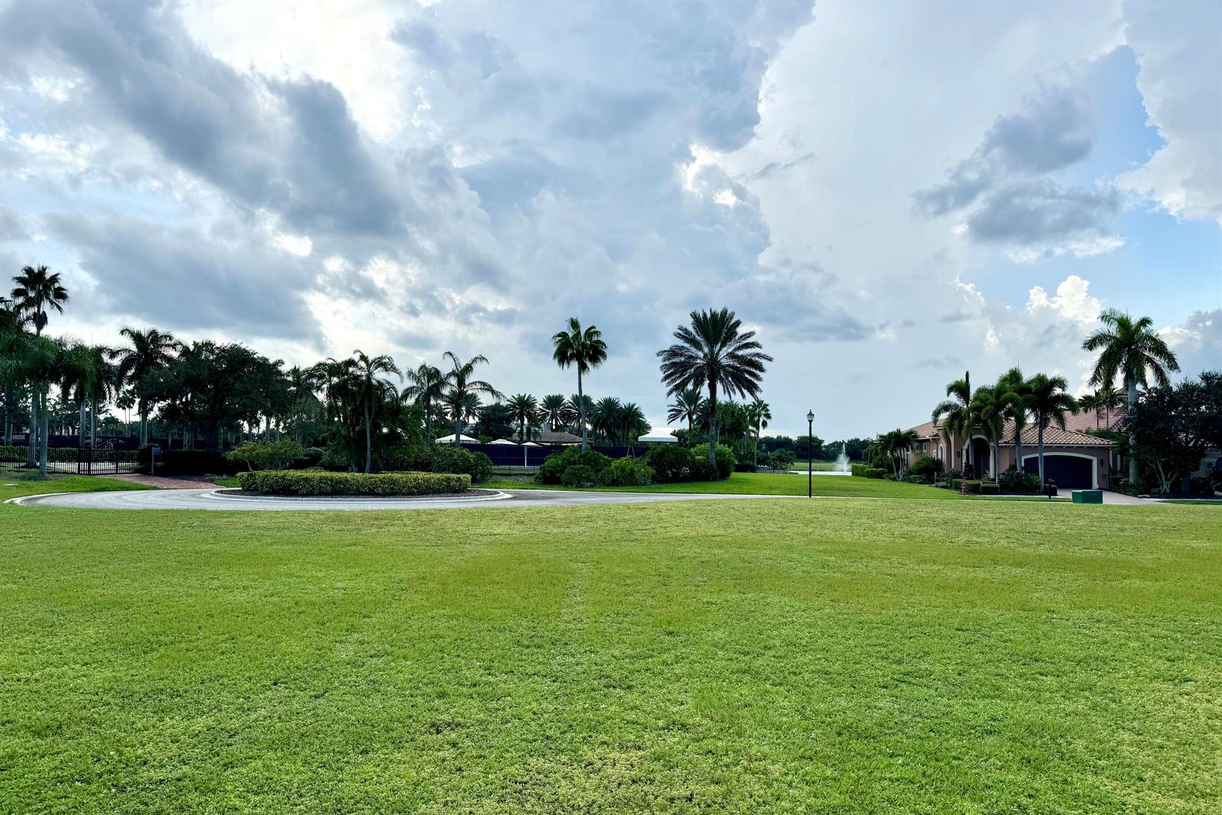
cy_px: 421
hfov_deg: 71.5
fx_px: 848
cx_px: 611
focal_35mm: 25
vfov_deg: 51.3
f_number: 1.78
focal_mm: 6.76
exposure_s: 1/4049
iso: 80
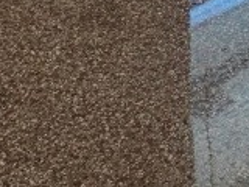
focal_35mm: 147
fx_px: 1057
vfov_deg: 8.4
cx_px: 543
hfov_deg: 11.6
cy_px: -380
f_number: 1.7
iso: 50
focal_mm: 6.3
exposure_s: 1/120
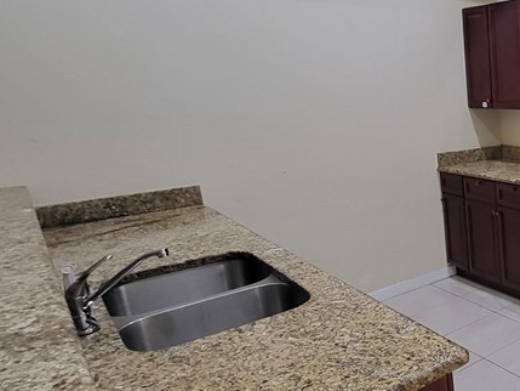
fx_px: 466
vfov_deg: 45.4
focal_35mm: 31
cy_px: 178
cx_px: 613
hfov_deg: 41.5
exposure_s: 1/40
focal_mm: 1.74
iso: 320
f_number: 2.2
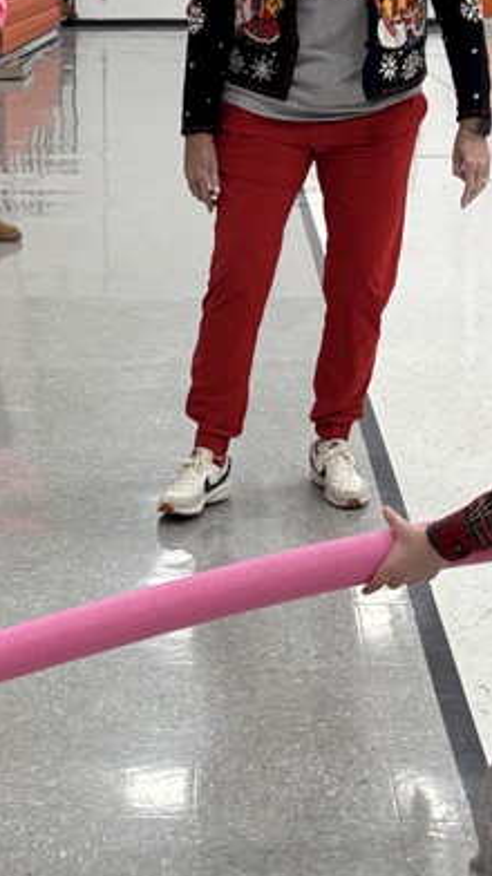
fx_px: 1719
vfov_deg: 28.2
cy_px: 661
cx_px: 139
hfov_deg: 16.2
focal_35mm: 74
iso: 100
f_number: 1.6
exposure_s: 1/120
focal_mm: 5.96
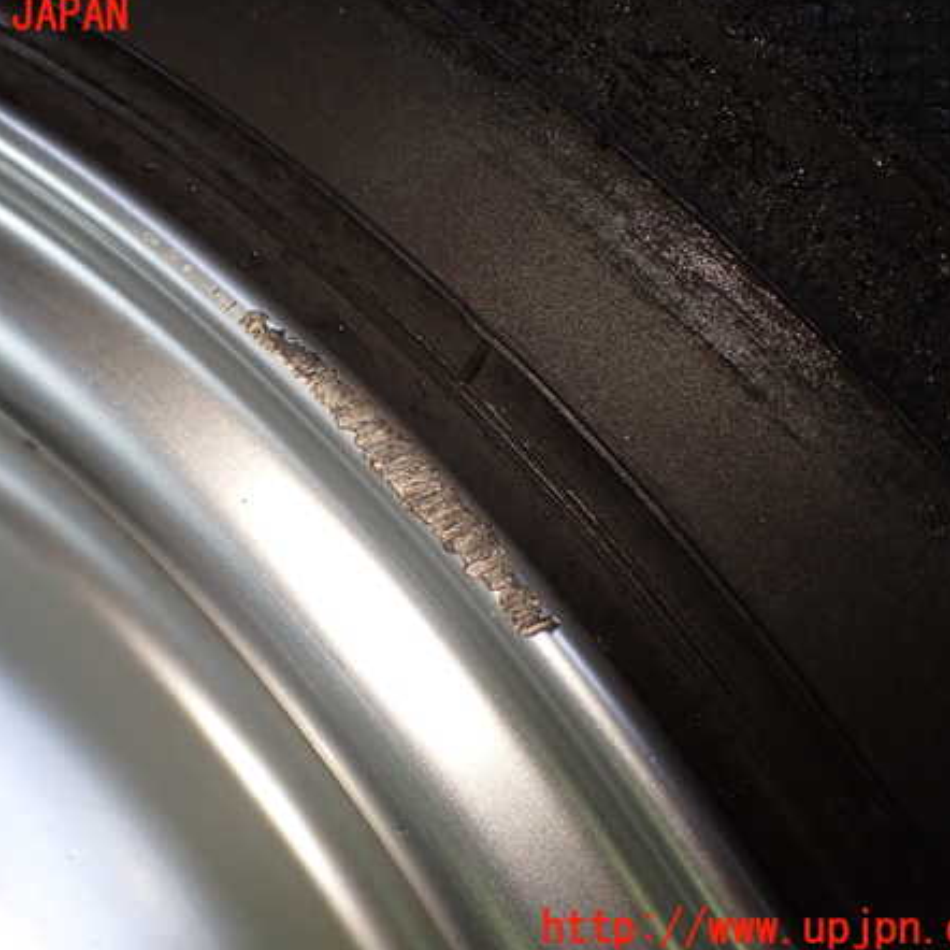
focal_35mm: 36
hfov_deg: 45.8
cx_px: 383
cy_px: 473
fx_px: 1118
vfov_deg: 46.0
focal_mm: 5.4
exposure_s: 1/125
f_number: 2.3
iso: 200
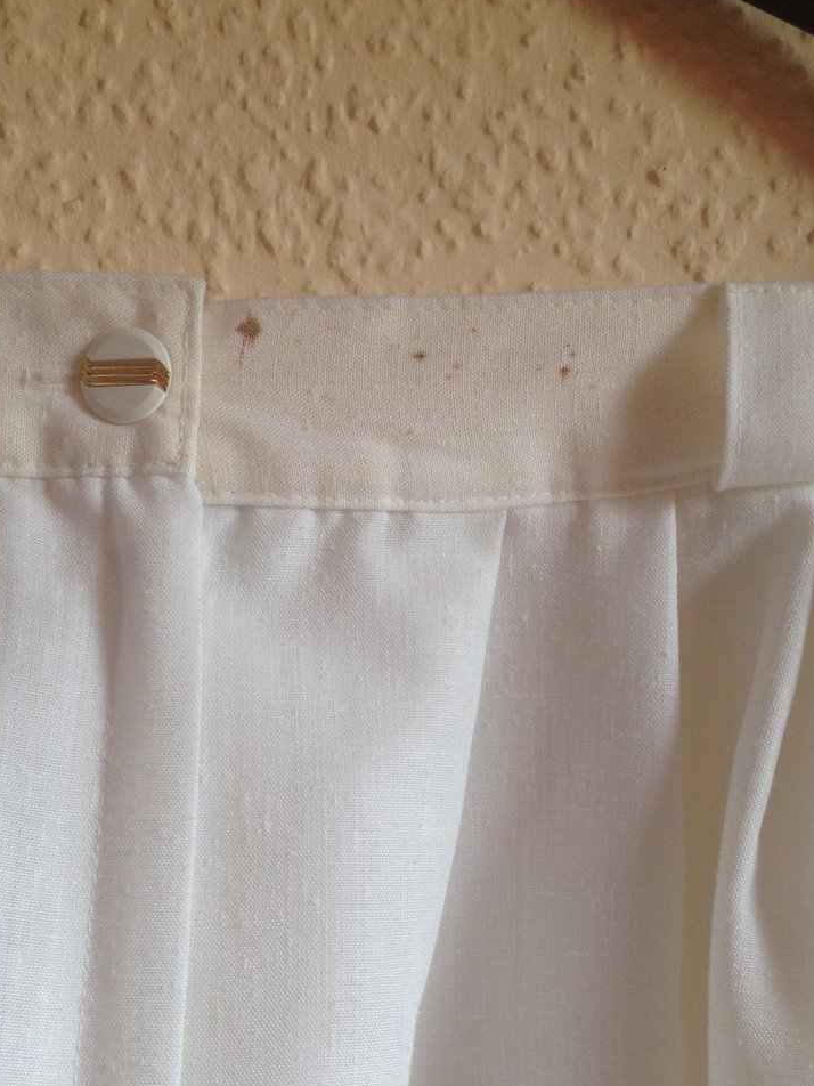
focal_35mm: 49
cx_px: 413
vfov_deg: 38.3
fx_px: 1536
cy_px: 749
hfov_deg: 29.7
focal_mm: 4.28
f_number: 2.4
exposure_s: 1/40
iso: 50
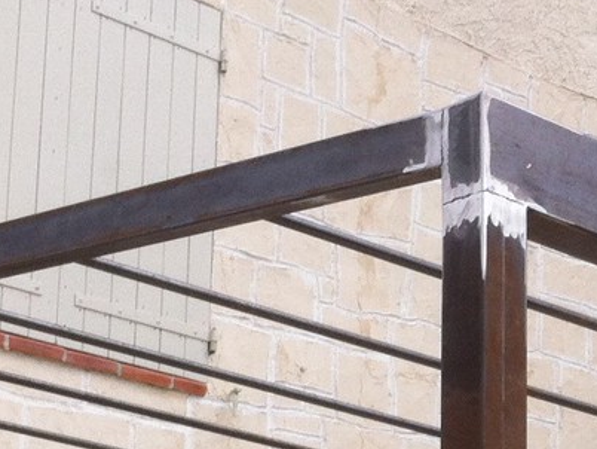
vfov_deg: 10.4
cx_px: 628
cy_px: 603
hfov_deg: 13.9
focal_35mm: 139
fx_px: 2399
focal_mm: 3.9
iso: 80
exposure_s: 1/1207
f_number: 2.8
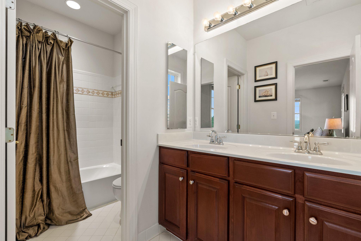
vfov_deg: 73.8
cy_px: 120
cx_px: 180
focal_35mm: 16
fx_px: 160
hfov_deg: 96.7
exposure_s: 1/13
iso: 640
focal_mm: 16
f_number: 8
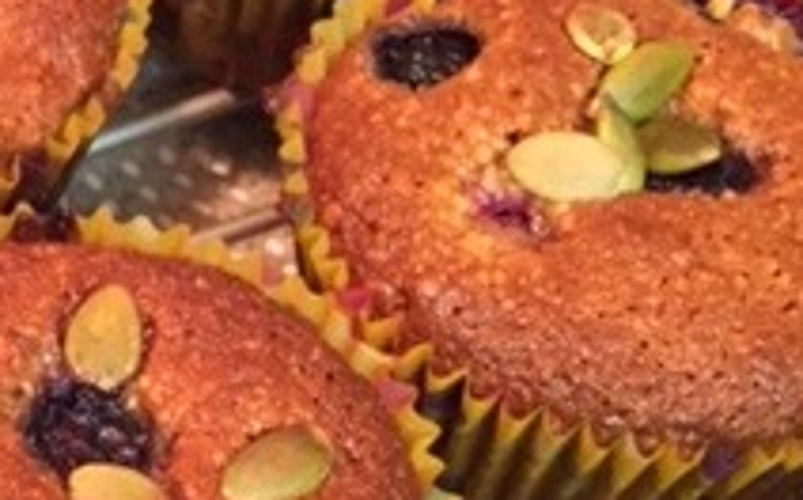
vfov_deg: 13.6
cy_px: 633
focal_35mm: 93
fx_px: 2033
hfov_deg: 21.2
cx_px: -87
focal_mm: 4.15
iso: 250
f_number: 2.2
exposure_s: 1/30
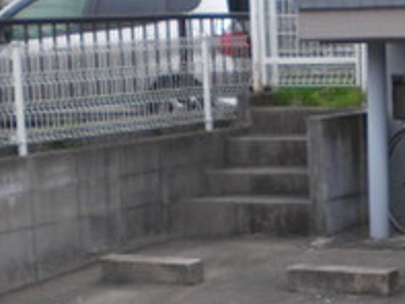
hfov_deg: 14.3
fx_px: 1580
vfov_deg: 10.9
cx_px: 417
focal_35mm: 135
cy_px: 291
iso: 64
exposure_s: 1/250
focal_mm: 6.3
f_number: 3.1
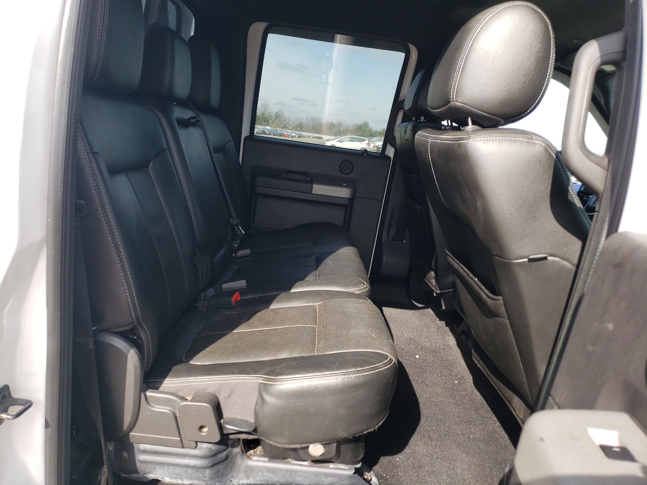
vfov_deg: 53.1
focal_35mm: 26
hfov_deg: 67.3
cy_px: 242
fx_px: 486
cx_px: 324
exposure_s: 1/714
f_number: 1.5
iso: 50
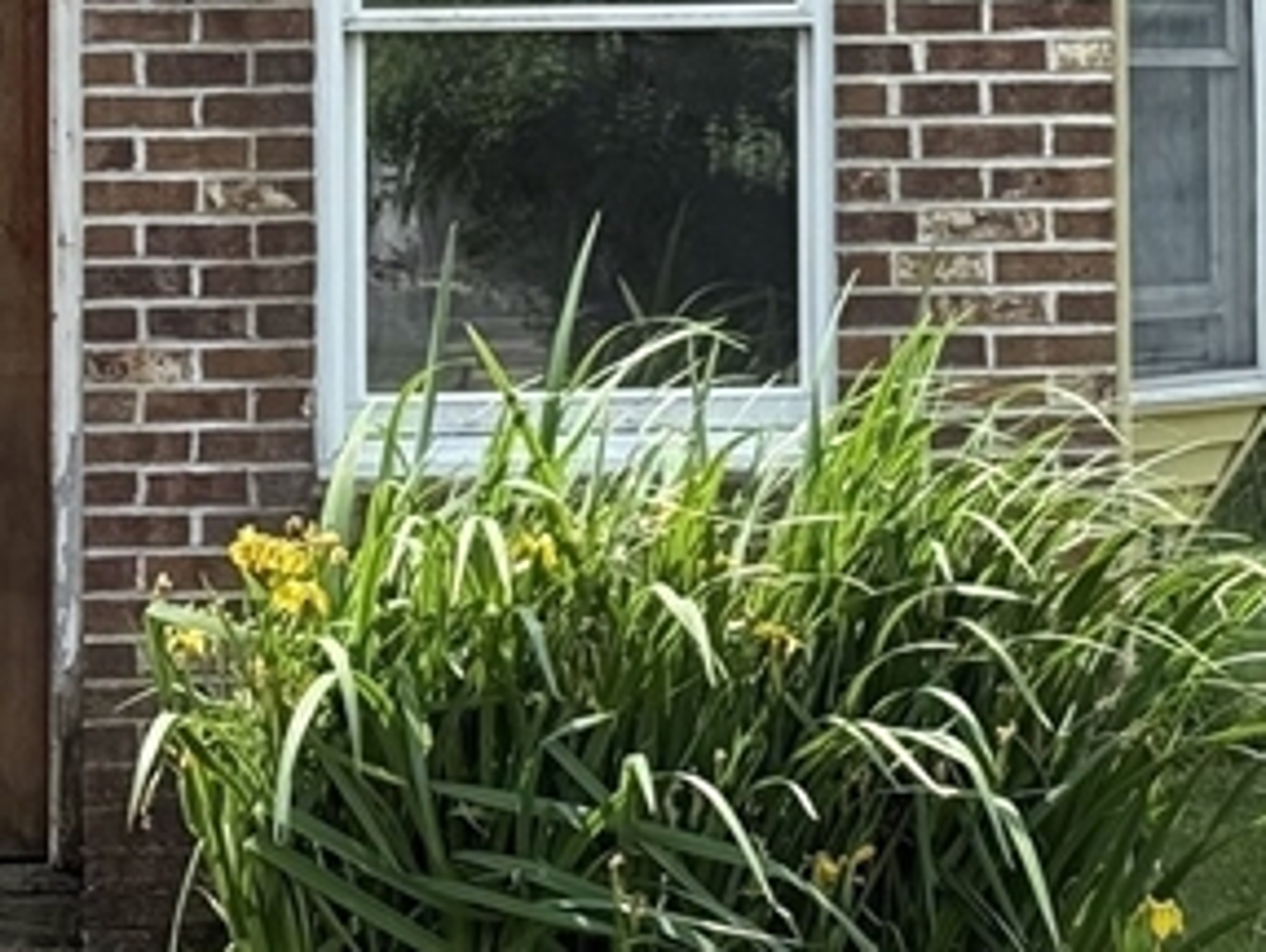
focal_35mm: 171
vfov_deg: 8.6
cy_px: -190
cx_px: 1372
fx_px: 6262
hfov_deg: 11.4
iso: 100
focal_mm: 6.76
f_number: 1.78
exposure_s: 1/1715
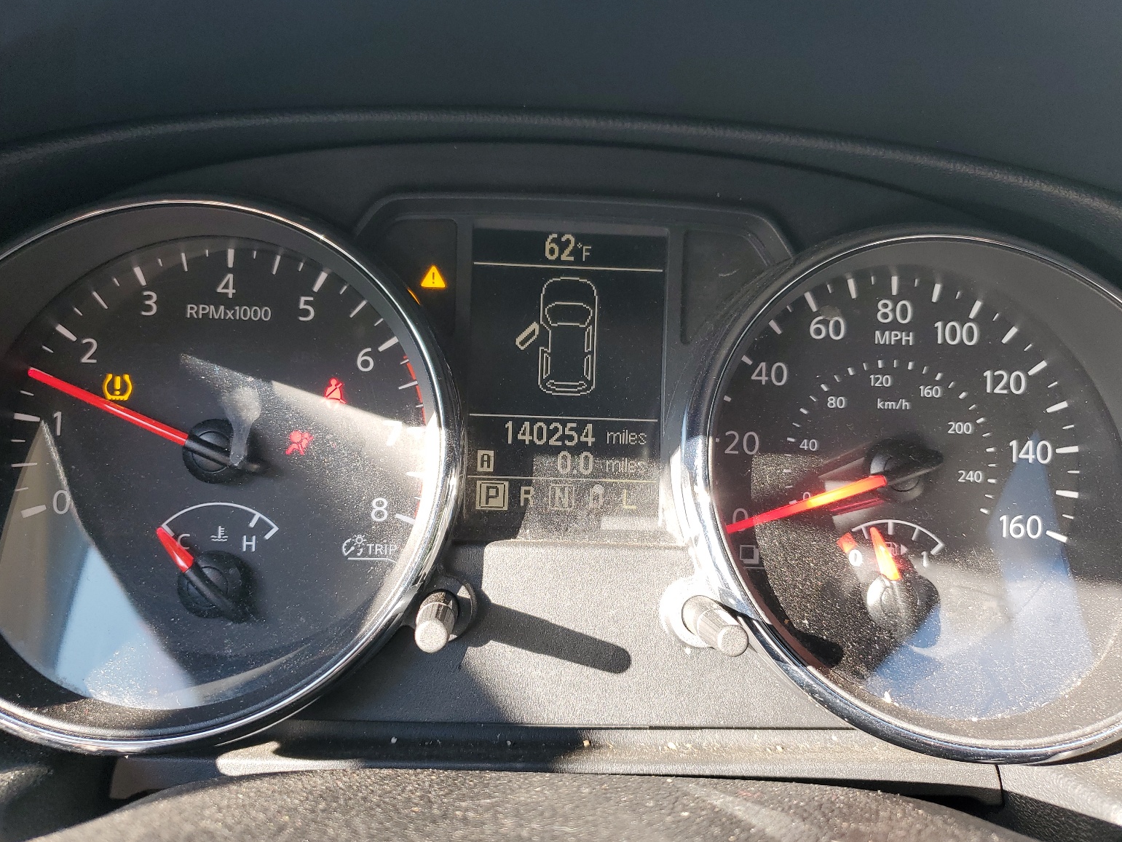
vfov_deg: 51.4
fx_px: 875
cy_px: 420
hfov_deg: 65.3
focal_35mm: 27
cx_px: 548
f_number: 1.5
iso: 50
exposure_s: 1/152
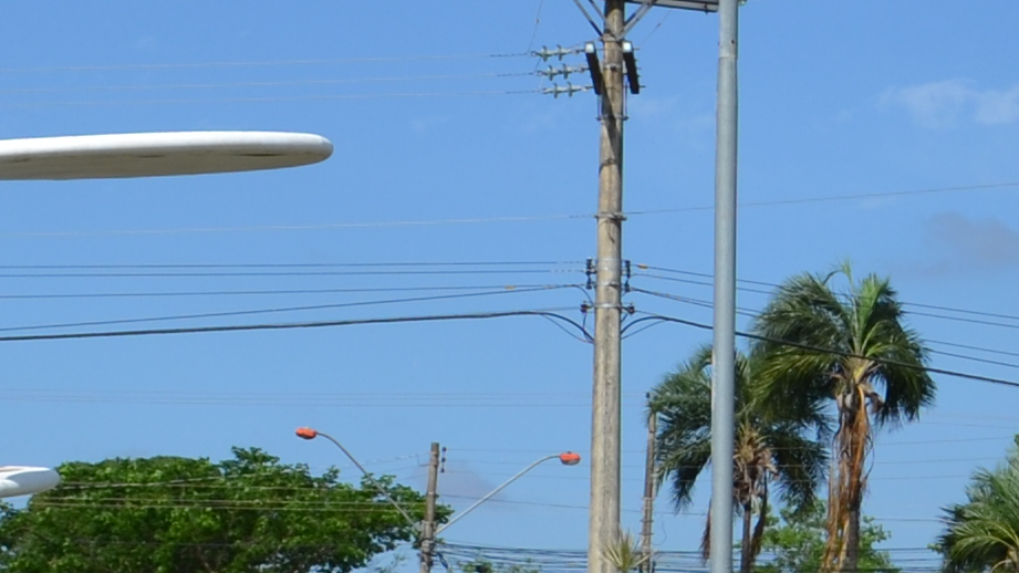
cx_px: 1338
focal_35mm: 173
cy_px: 290
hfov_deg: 12.1
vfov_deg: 7.0
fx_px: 4674
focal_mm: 22
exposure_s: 1/320
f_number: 9
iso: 100
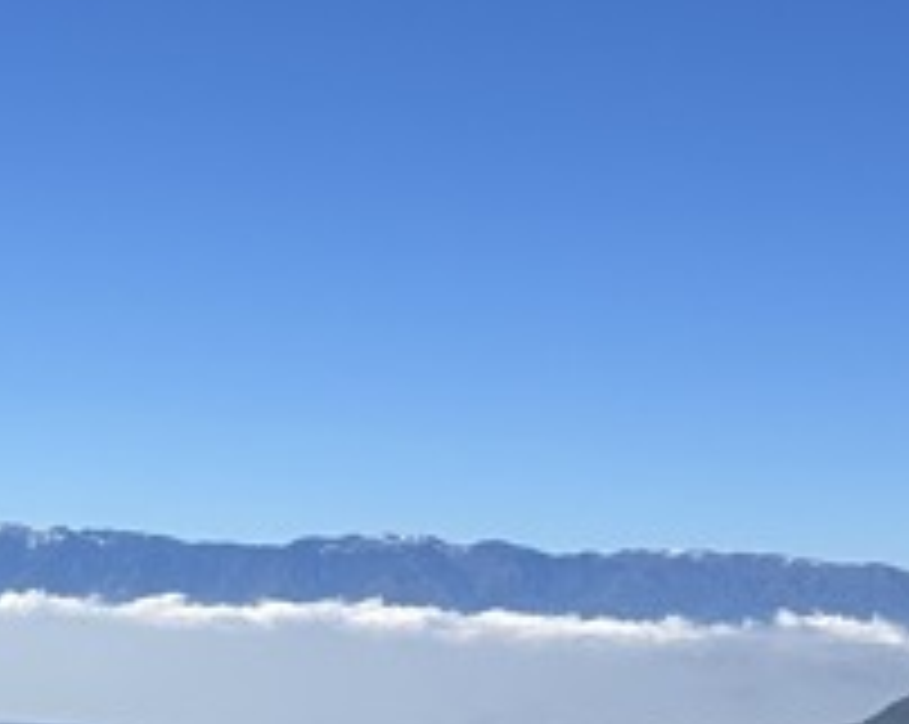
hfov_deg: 15.8
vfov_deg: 12.9
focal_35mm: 119
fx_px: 3197
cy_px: 522
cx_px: -36
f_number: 1.78
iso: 80
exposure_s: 1/7576
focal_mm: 6.86
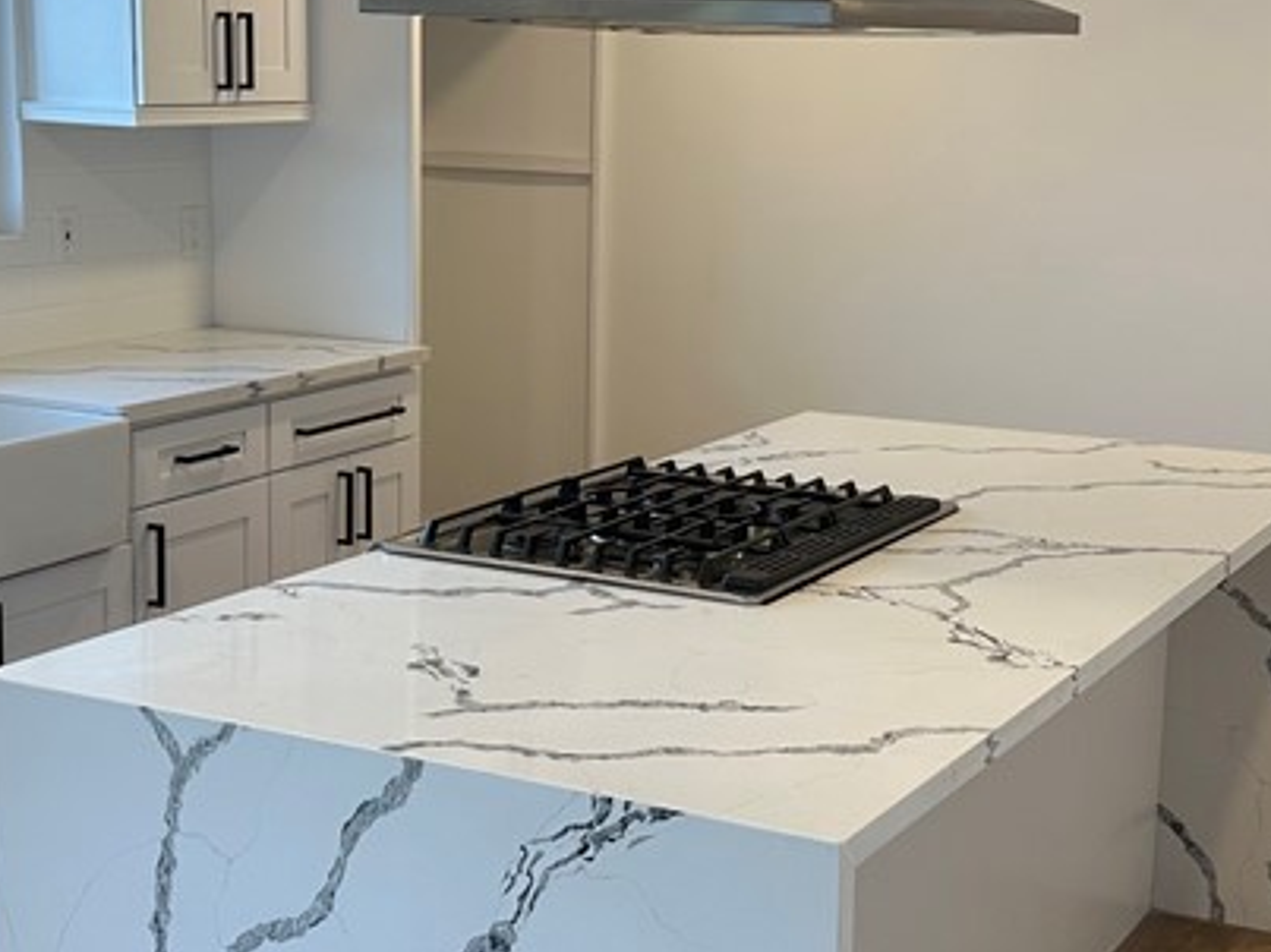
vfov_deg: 24.0
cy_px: 454
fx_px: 2239
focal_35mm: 61
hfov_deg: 31.7
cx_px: 587
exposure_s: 1/121
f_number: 1.78
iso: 100
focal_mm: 6.86
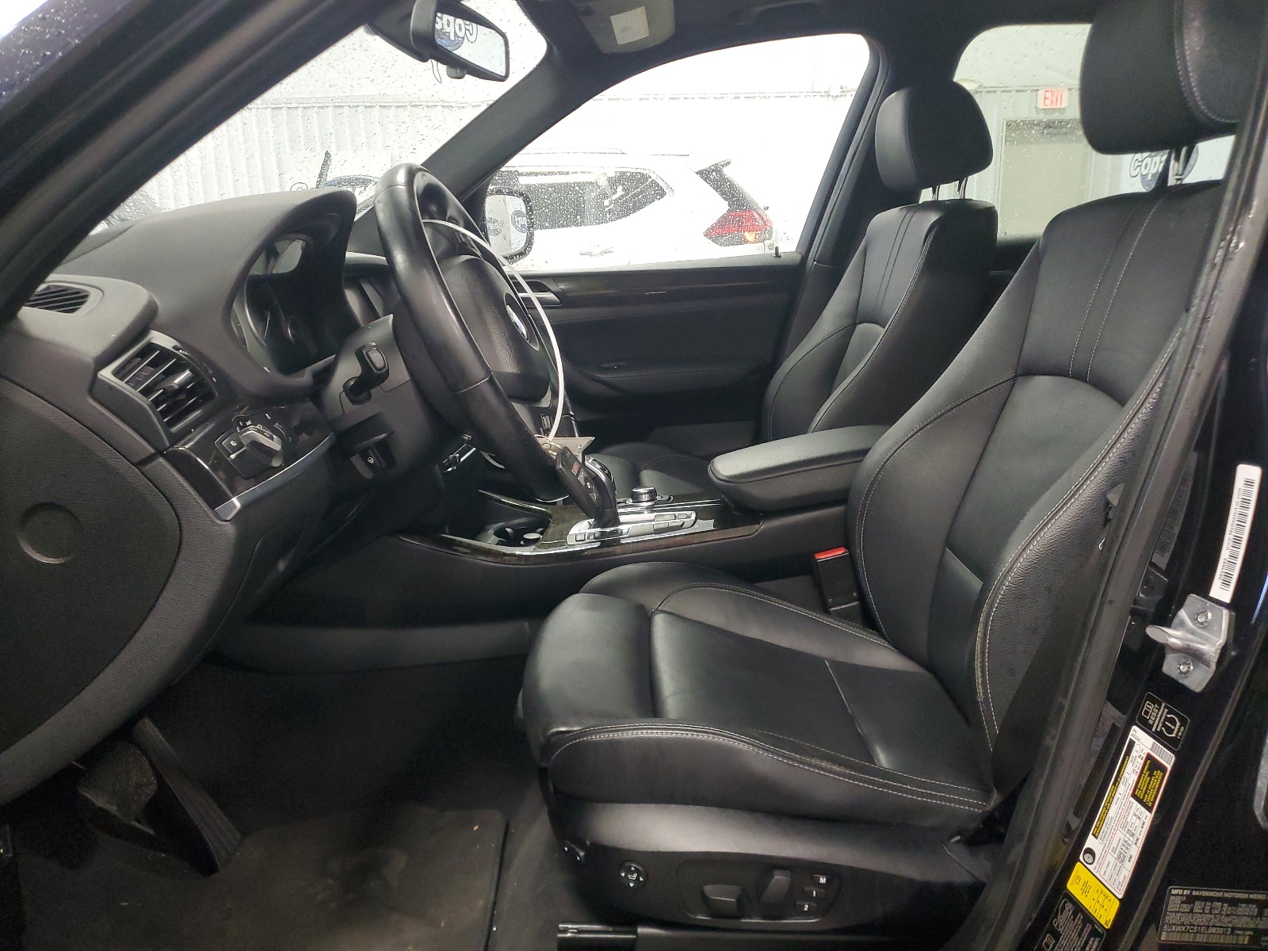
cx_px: 634
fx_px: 952
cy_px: 476
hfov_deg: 67.3
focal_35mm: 26
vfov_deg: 53.1
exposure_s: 1/60.2
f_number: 1.5
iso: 230
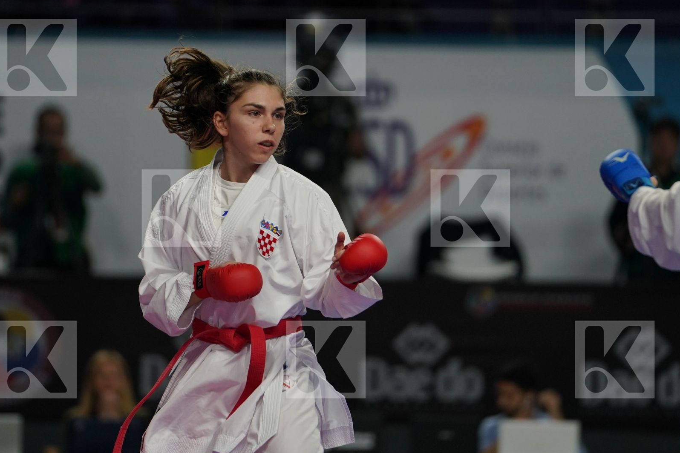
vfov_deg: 4.1
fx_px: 6327
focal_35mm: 335
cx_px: 326
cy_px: 208
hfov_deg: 6.2
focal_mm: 198
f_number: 2.8
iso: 800
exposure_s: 1/1000
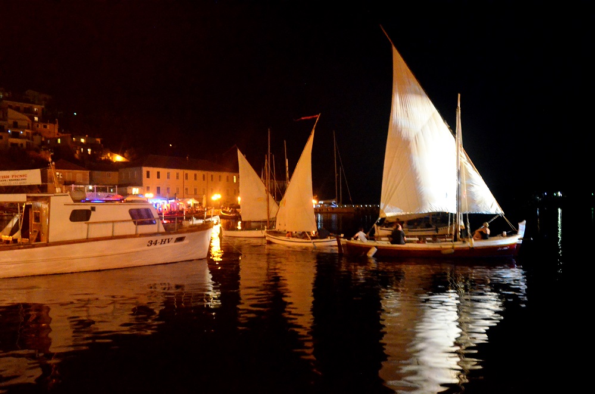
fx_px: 594
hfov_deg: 53.2
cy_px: 197
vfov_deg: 36.7
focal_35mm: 36
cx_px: 298
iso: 6400
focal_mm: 24
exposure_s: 1/15
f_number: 4
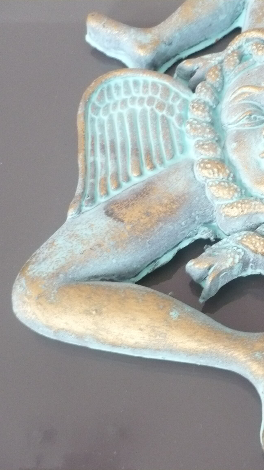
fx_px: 635
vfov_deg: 40.6
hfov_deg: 22.5
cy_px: 235
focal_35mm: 51
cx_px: 271
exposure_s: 1/8
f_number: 2.8
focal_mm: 5.8
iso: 250
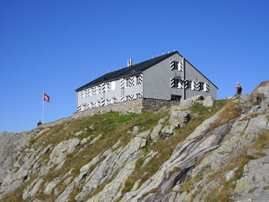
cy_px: 98
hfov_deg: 35.5
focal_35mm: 54
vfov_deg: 27.0
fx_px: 420
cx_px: 135
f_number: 5
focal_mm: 9.3
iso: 80
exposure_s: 1/558
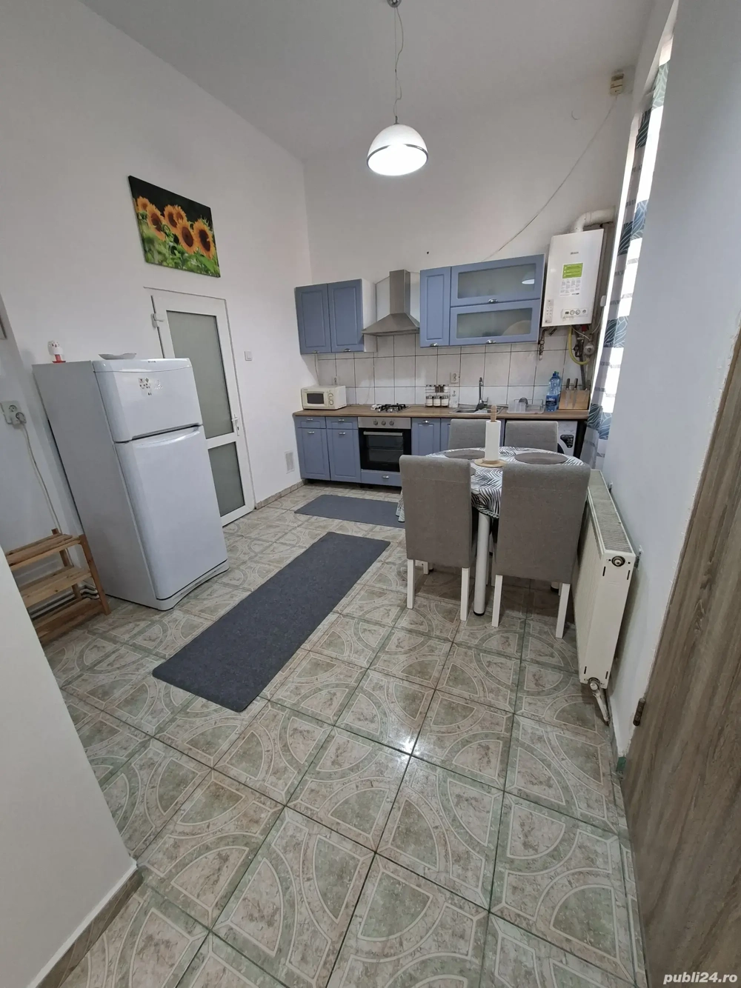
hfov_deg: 89.9
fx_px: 371
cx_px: 370
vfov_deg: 106.2
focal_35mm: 13
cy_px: 494
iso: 160
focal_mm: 1.74
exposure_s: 1/50
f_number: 2.2
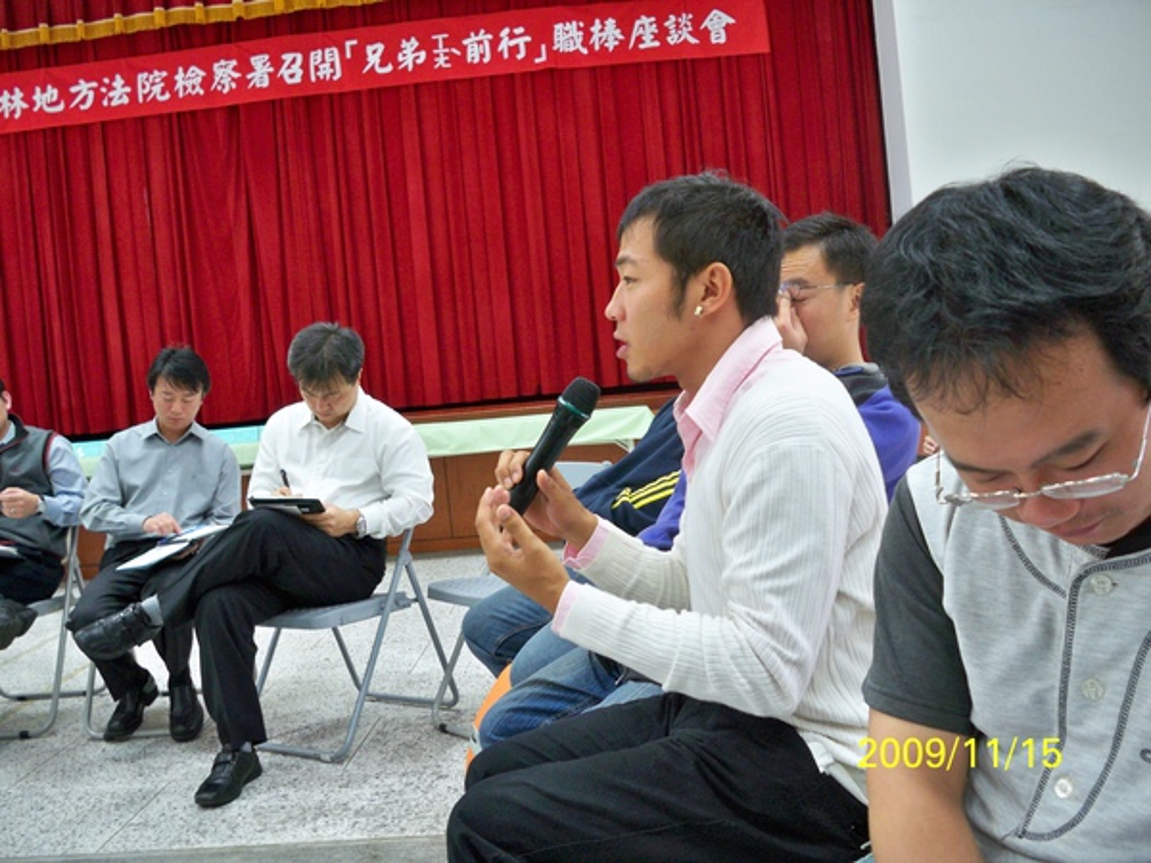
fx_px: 1164
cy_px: 432
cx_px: 576
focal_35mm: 35
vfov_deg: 40.7
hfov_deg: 52.6
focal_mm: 6.3
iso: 200
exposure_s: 1/30
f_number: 3.1
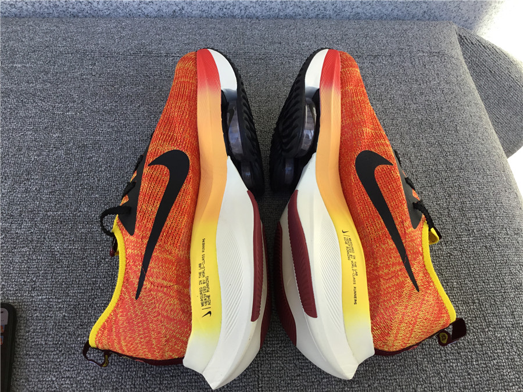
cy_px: 196
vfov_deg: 45.4
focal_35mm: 31
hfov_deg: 58.4
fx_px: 468
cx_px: 262
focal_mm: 3.3
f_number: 2.4
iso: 25
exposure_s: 1/280
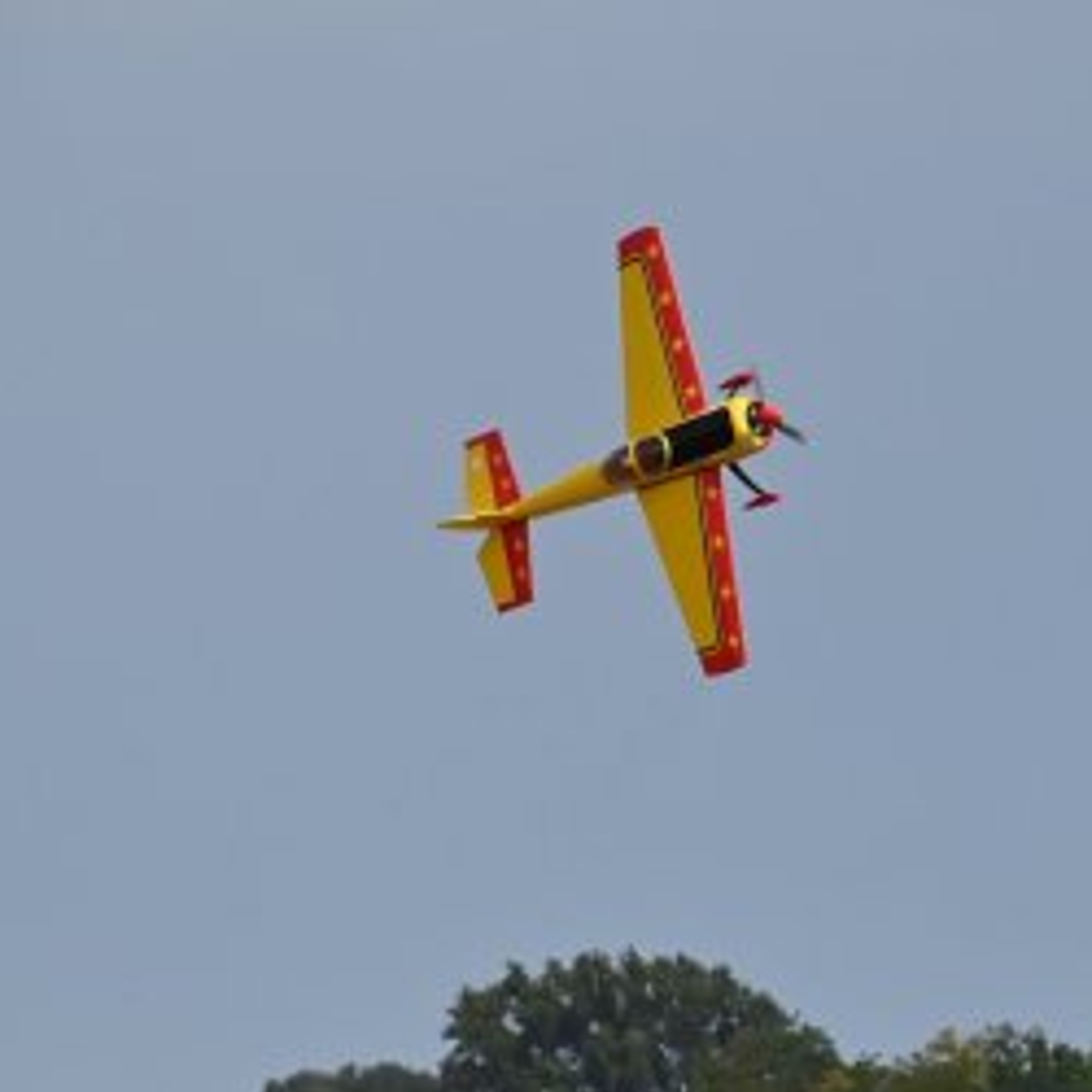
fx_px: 18131
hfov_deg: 3.4
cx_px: 721
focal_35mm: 508
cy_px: 581
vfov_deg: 3.4
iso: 640
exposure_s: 1/3200
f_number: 7.1
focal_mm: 200
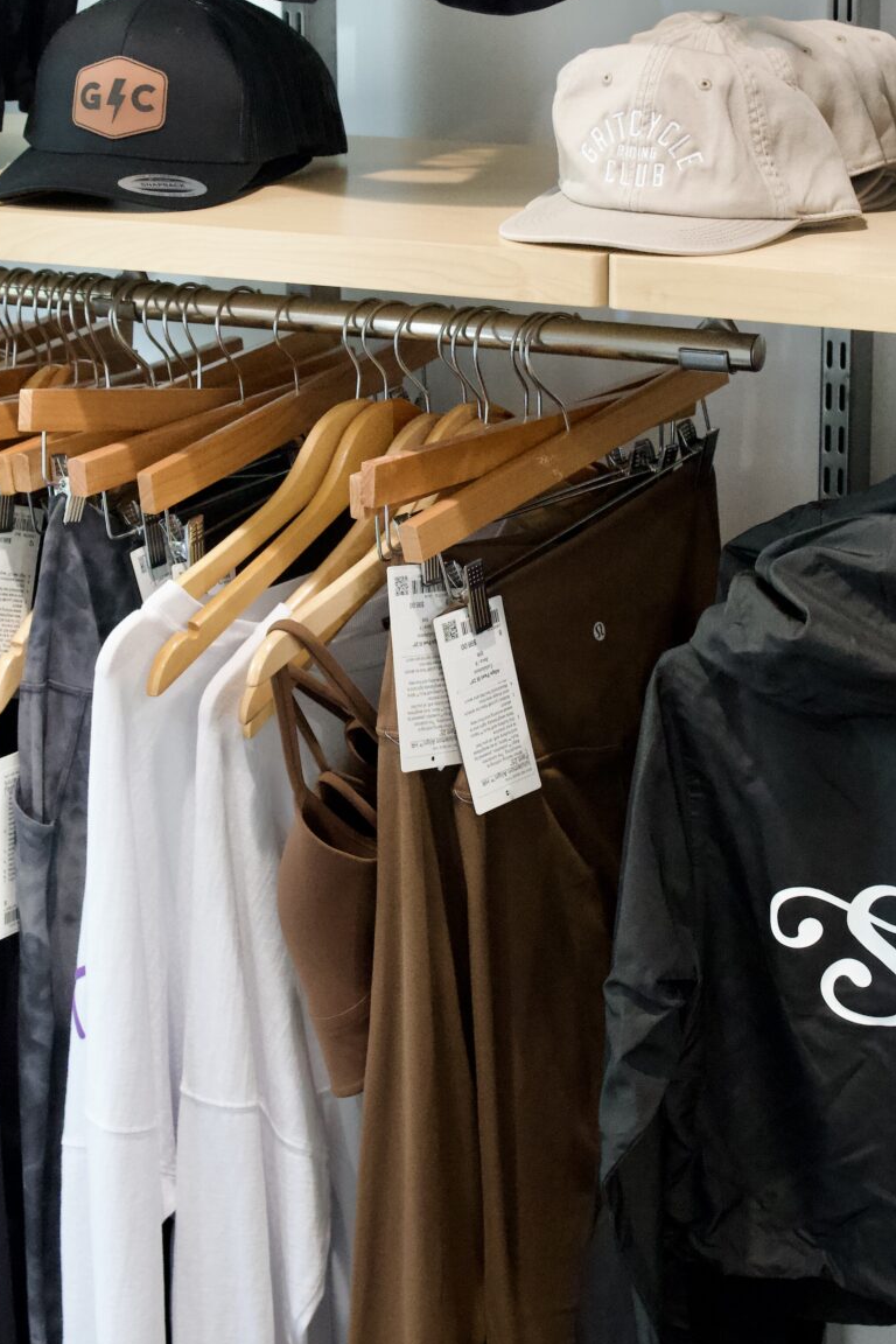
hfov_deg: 17.1
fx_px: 2986
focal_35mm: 80
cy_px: 435
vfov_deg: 25.2
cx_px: 480
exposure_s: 1/160
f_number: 4
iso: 3200
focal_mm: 30
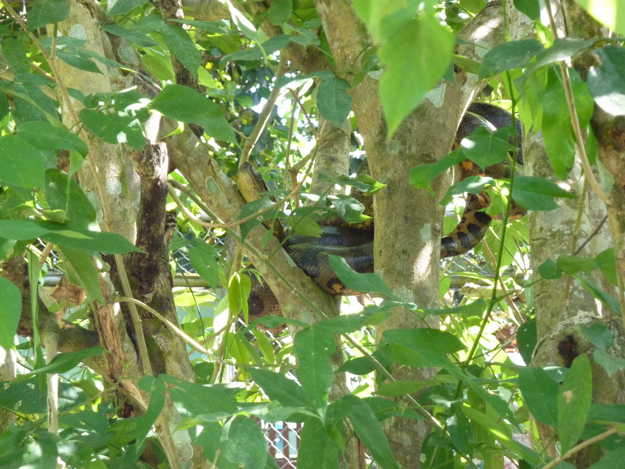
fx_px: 2654
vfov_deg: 10.1
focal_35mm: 147
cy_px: 234
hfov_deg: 13.4
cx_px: 312
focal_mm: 24.1
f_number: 4.5
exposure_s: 1/60
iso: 400
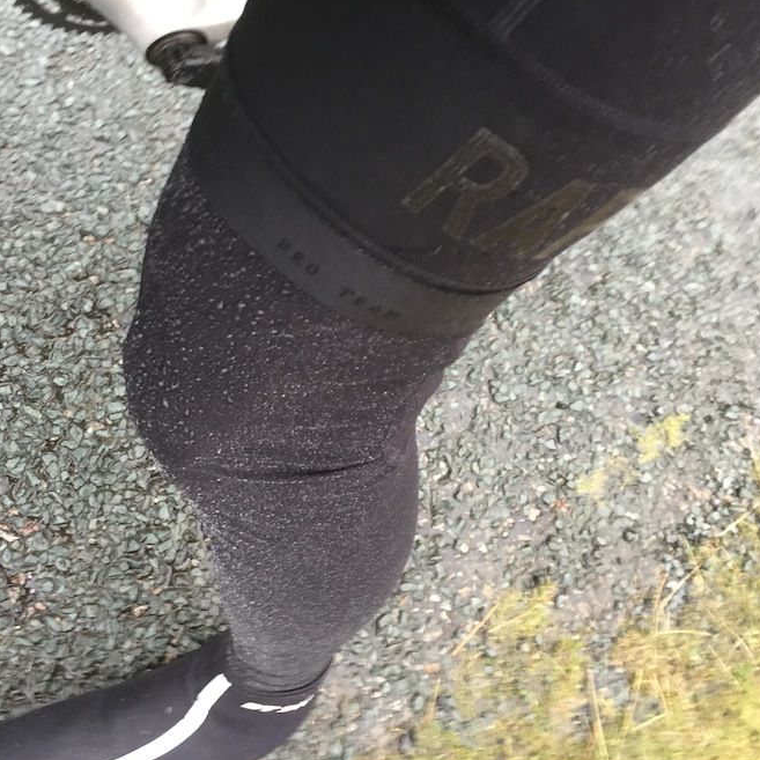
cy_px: 355
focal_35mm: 39
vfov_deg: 42.8
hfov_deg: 42.8
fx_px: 969
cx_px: 335
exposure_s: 1/33
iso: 125
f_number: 2.2
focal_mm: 4.15
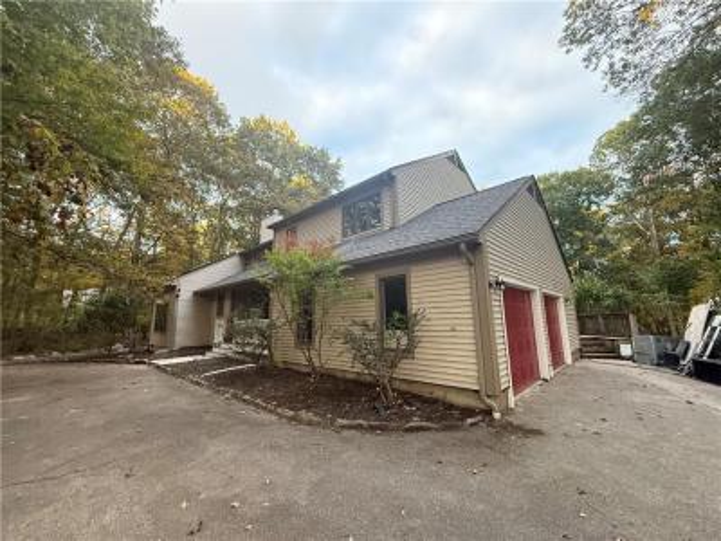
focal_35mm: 14
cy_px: 270
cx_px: 360
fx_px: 292
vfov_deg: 85.7
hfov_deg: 102.1
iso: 400
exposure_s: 1/81
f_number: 2.2
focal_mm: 2.22
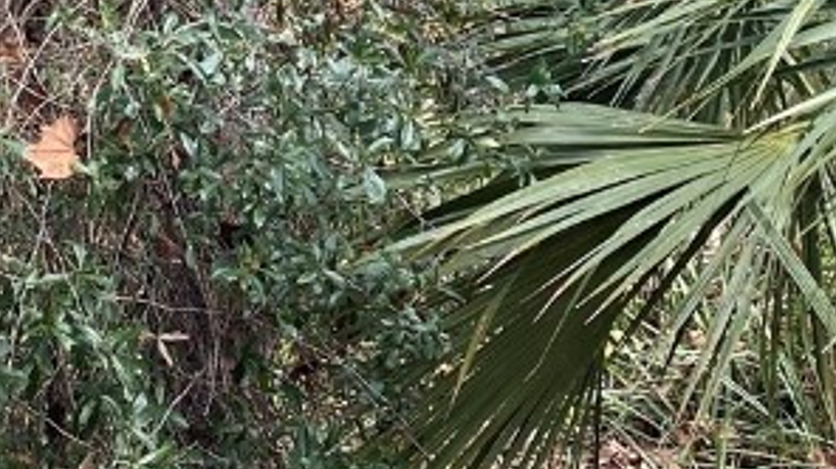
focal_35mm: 98
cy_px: -401
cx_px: 181
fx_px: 2171
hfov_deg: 21.6
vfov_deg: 11.4
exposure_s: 1/122
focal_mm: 4.25
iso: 40
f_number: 1.8
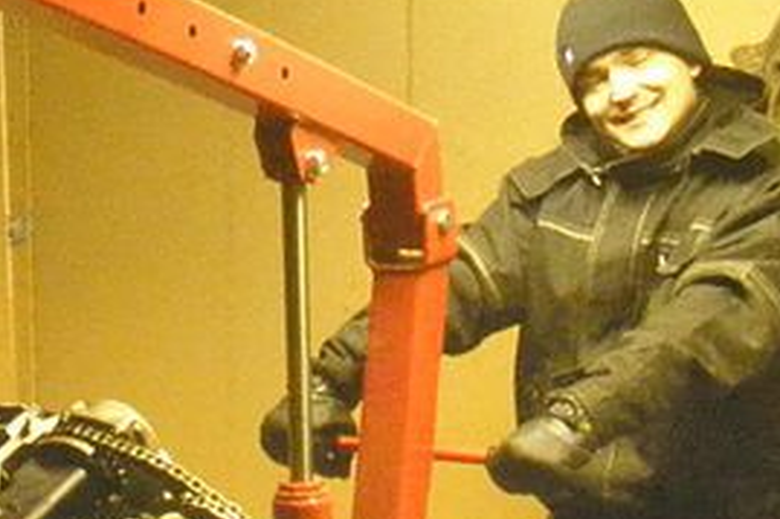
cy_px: 516
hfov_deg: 21.4
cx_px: 136
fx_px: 2035
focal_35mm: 94
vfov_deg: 14.3
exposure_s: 1/30
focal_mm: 6.7
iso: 3200
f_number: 3.5
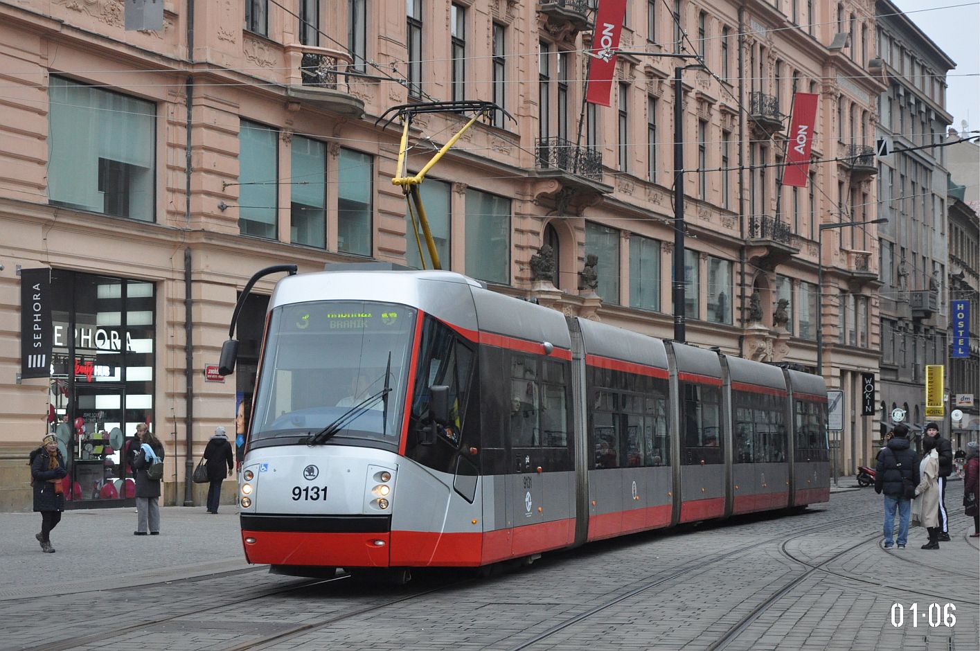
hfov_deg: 29.9
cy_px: 326
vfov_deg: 20.1
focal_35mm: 68
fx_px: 1835
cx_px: 490
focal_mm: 45
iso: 1600
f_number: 4.8
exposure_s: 1/400
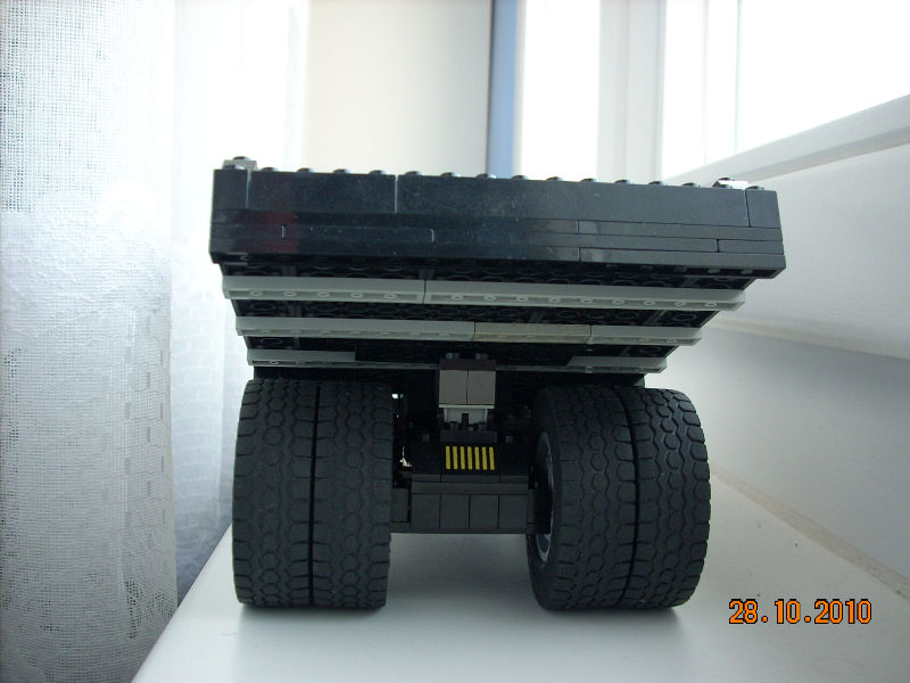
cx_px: 455
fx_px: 973
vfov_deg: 38.7
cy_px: 342
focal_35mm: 37
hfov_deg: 50.1
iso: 124
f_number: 2.8
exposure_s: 1/30
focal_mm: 6.2
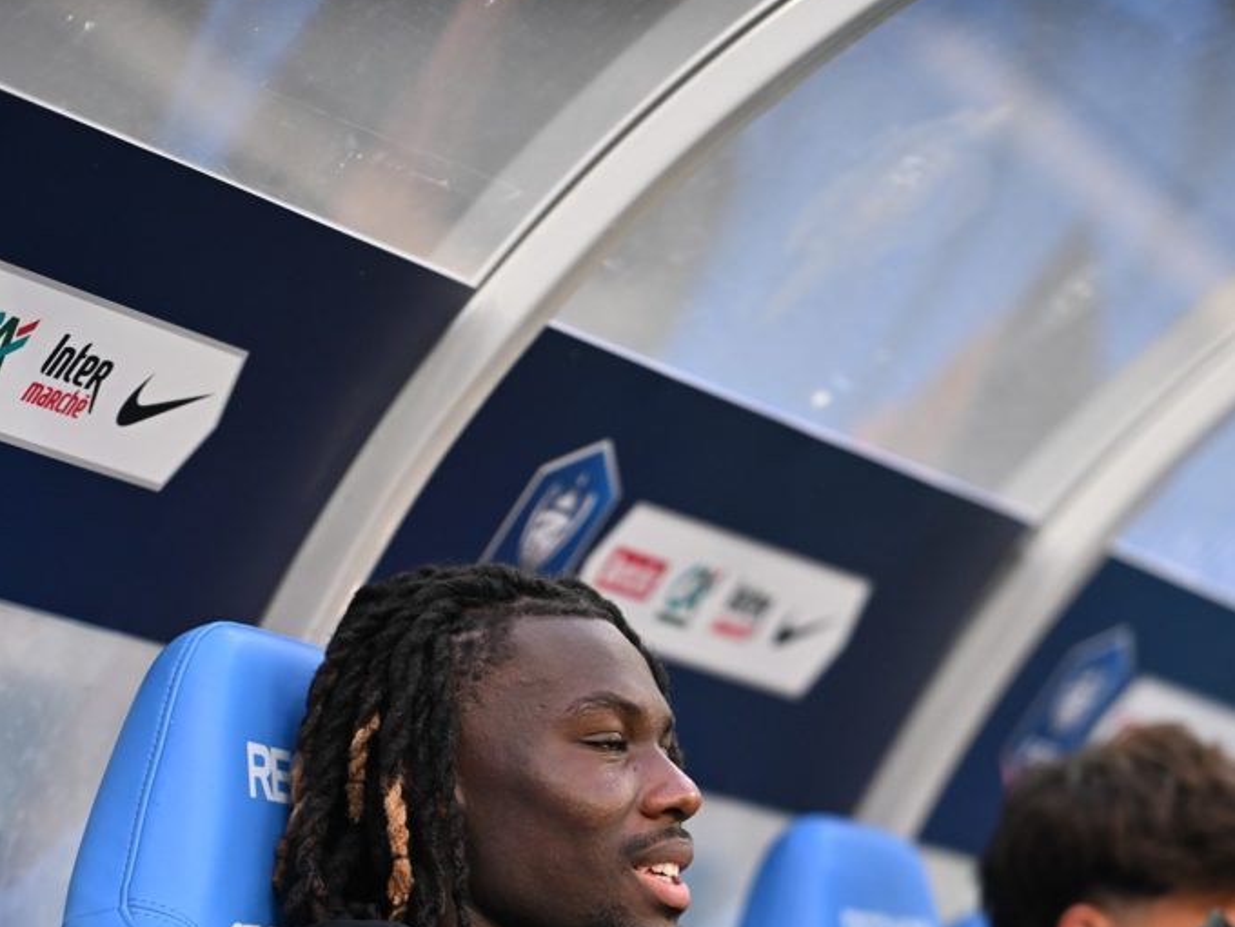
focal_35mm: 239
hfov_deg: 8.3
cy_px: 847
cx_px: 617
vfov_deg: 6.2
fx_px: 8527
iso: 1250
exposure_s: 1/1600
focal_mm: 165
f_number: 2.8
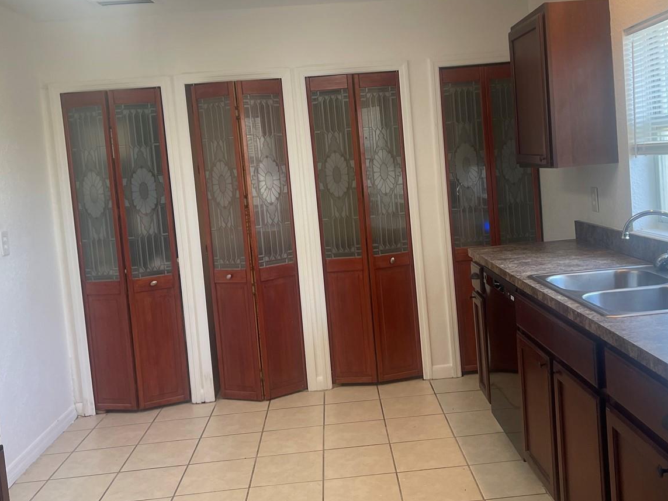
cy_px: 205
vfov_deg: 40.5
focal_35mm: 35
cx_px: 382
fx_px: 675
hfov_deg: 52.4
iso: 125
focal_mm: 5.1
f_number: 1.6
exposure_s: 1/120
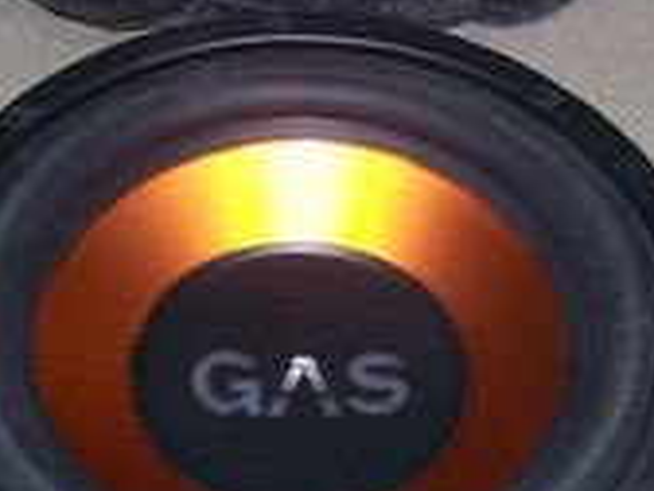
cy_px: 573
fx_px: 2739
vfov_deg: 10.1
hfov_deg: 13.6
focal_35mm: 145
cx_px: 366
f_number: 2.8
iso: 80
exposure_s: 1/60
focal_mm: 6.3
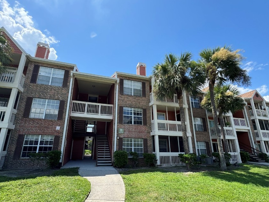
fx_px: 132
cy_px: 112
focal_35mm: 17
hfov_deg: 90.9
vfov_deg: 74.5
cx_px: 125
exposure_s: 1/646
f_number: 2.2
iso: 40
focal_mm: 2.22
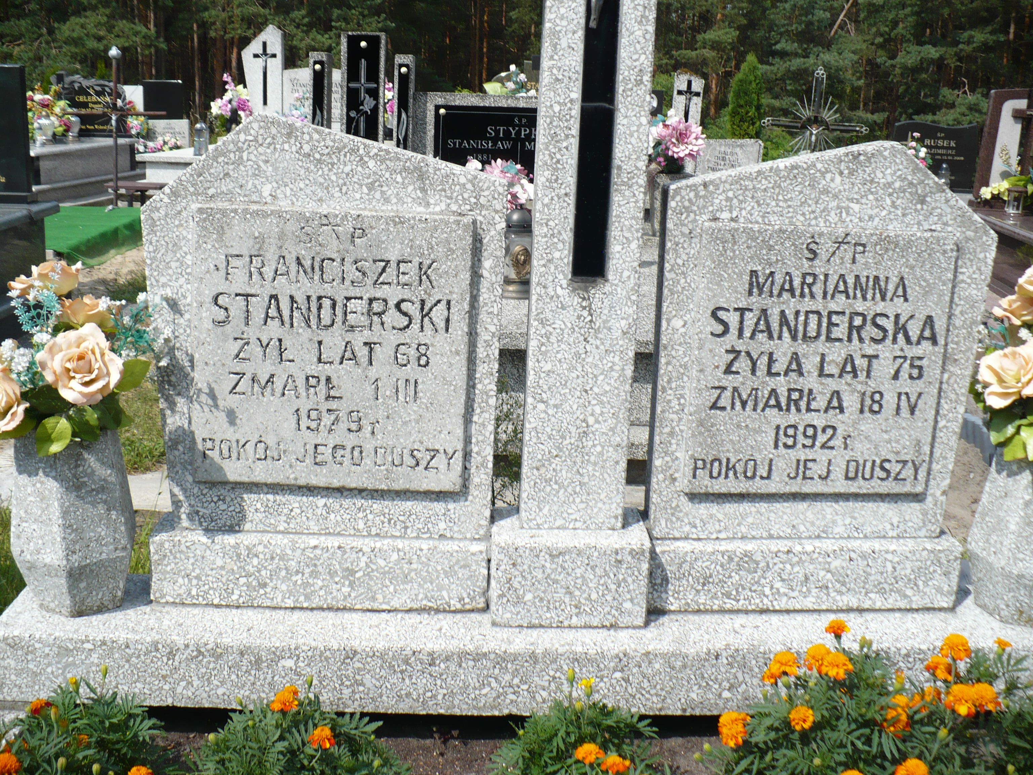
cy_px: 388
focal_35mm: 37
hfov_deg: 50.1
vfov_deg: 38.7
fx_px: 1104
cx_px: 516
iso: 100
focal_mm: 6.1
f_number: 8
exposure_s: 1/160
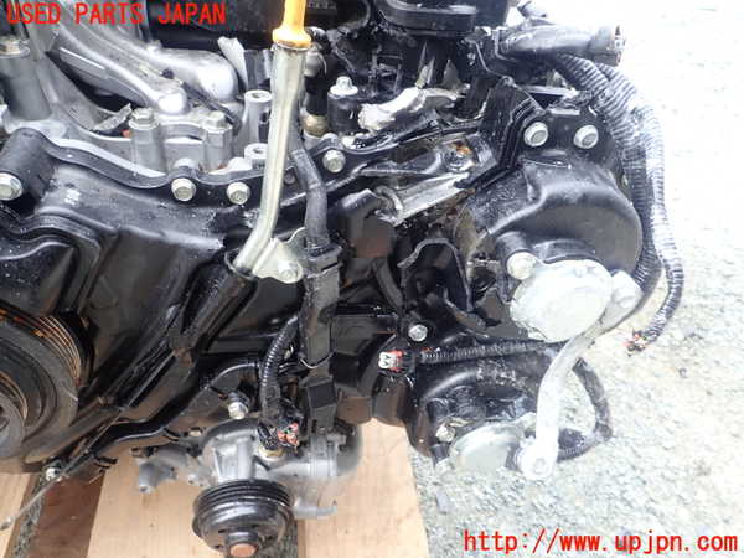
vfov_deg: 54.9
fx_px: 537
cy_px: 279
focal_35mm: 25
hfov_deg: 69.4
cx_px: 372
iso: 100
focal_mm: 4.5
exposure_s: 1/60
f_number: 2.8
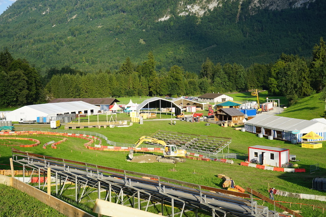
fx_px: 380
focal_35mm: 42
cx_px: 161
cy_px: 102
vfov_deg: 31.9
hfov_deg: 46.4
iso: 100
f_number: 11
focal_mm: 39
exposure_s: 1/80
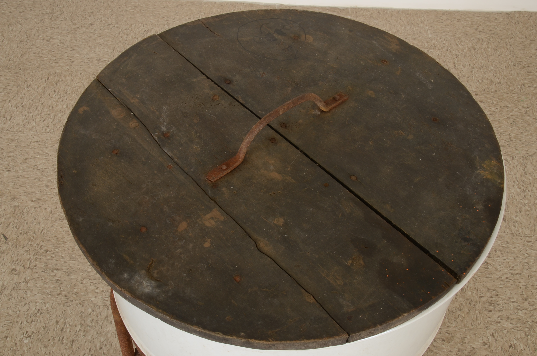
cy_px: 178
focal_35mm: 39
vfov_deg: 34.1
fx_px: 581
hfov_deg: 49.6
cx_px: 268
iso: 125
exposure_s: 1/100
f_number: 16
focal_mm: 26
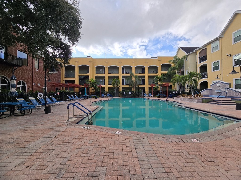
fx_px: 91
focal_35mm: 13
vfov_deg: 89.9
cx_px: 120
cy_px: 90
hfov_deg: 106.2
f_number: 2.2
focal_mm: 2.2
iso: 50
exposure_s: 1/1151
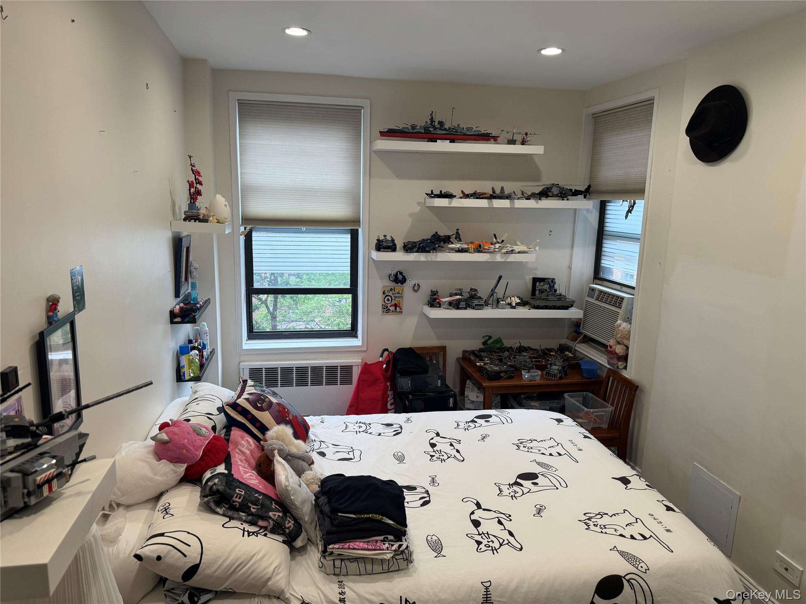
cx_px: 403
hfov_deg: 71.6
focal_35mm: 24
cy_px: 302
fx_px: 559
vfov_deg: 56.8
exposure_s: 1/120
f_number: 1.78
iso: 125
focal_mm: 6.76
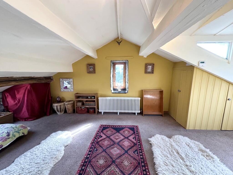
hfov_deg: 102.1
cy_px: 88
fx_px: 94
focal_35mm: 14
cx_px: 116
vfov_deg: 85.7
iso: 160
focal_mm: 2.22
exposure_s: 1/100
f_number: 2.2
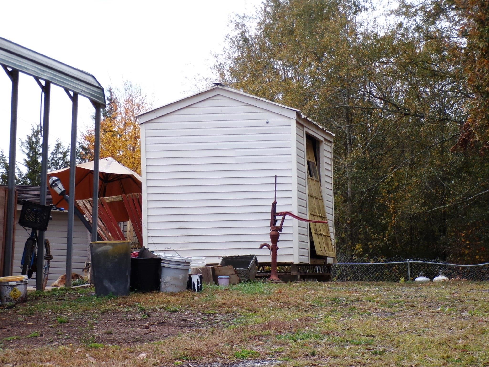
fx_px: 1610
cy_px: 184
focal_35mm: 114
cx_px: 244
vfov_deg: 13.0
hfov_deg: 17.3
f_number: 4.9
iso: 100
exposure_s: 1/300
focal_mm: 20.4
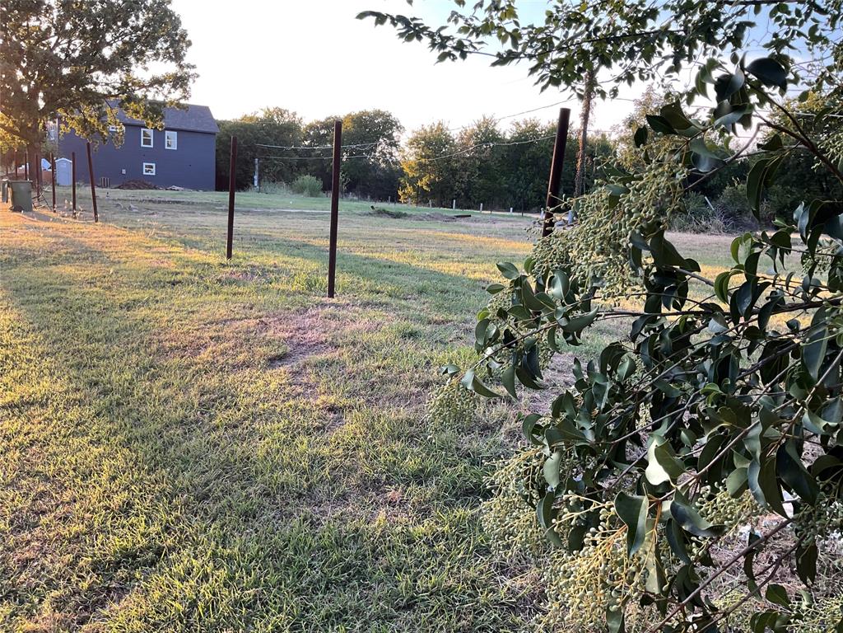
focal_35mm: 29
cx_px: 422
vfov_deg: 48.2
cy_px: 316
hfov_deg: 61.7
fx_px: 706
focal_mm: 3
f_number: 1.8
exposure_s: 1/120
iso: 20
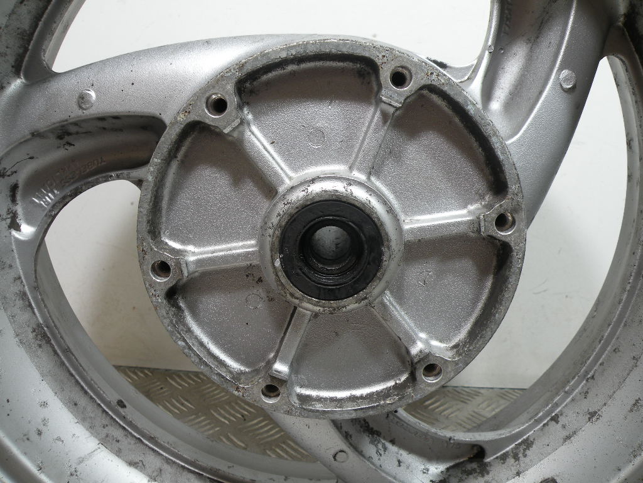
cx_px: 322
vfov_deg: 51.4
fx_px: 502
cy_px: 242
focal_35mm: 27
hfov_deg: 65.3
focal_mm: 4.7
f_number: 3.2
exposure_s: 1/57.4
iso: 64
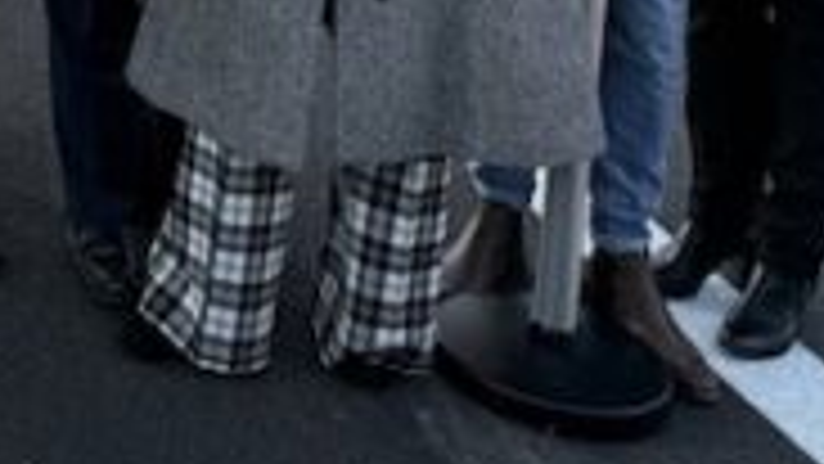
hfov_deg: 17.0
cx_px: -527
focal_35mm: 110
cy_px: -806
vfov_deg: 9.3
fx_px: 2404
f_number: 1.78
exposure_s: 1/742
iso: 100
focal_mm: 6.76
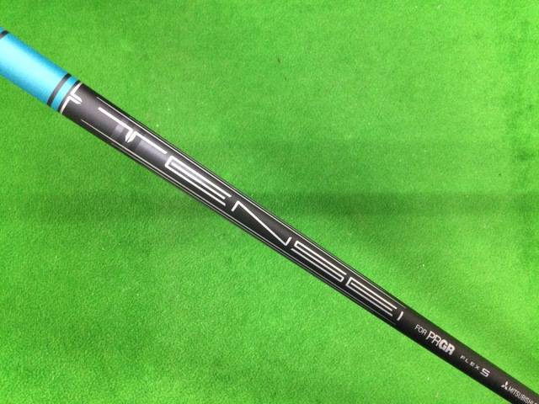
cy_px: 202
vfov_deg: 45.4
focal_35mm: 31
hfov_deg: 58.4
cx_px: 270
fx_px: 483
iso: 200
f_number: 2.4
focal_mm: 3.3
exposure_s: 1/24
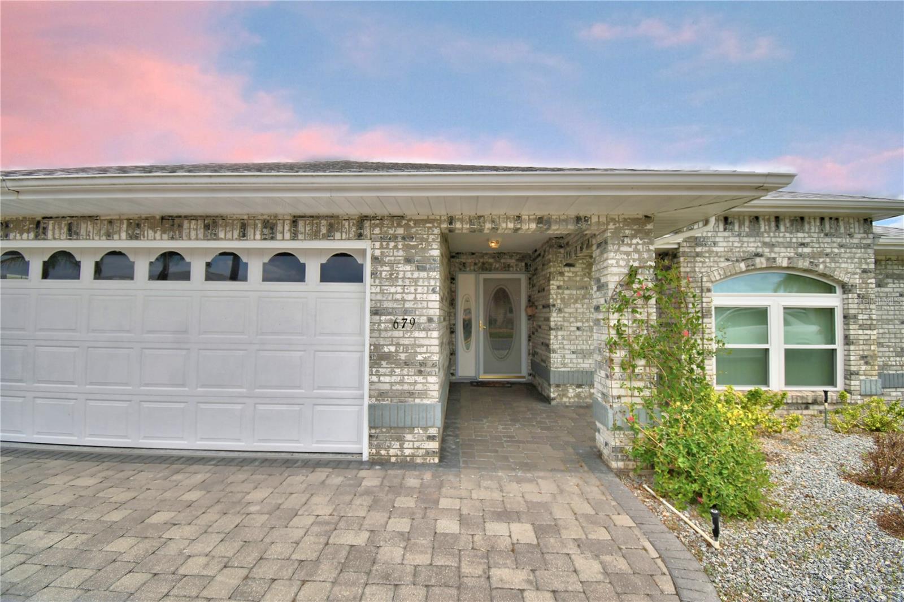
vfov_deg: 77.3
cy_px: 301
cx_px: 452
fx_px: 377
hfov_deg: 100.4
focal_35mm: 15
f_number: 4.5
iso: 100
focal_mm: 10
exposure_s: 1/1250
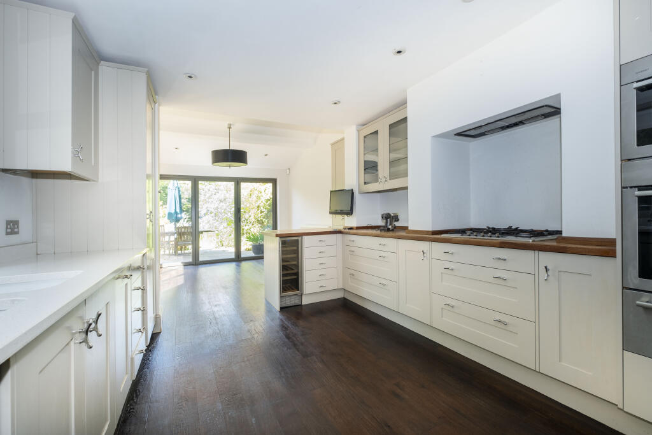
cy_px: 218
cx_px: 326
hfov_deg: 100.4
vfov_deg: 77.3
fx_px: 272
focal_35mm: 15
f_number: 4.5
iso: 250
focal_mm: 10
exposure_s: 1/20
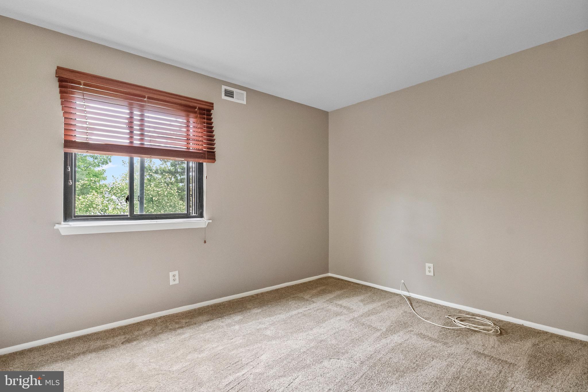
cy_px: 196
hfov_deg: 93.3
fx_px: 278
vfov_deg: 70.5
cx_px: 294
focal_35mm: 17
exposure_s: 1/20
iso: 6400
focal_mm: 17
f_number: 7.1
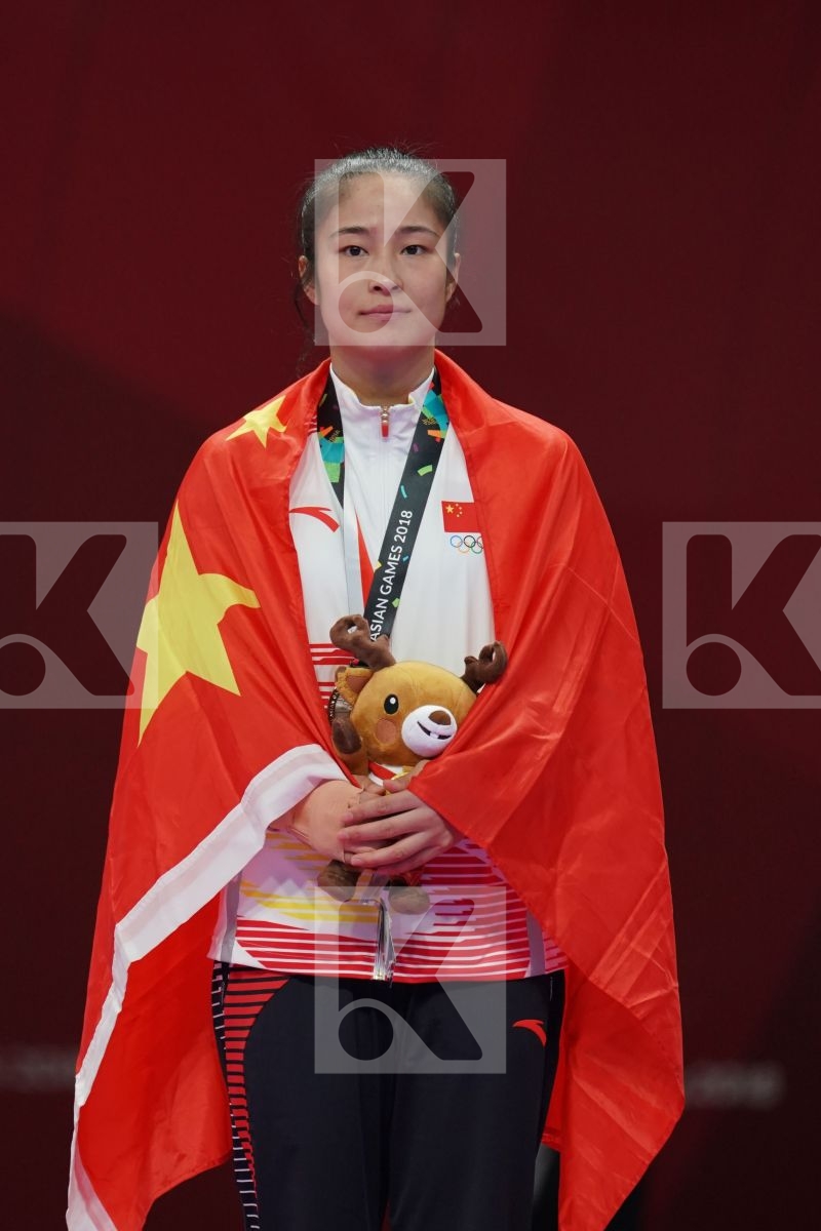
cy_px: 616
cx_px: 410
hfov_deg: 3.3
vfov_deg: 4.9
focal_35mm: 420
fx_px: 14366
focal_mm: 280
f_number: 4
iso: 2000
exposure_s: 1/500
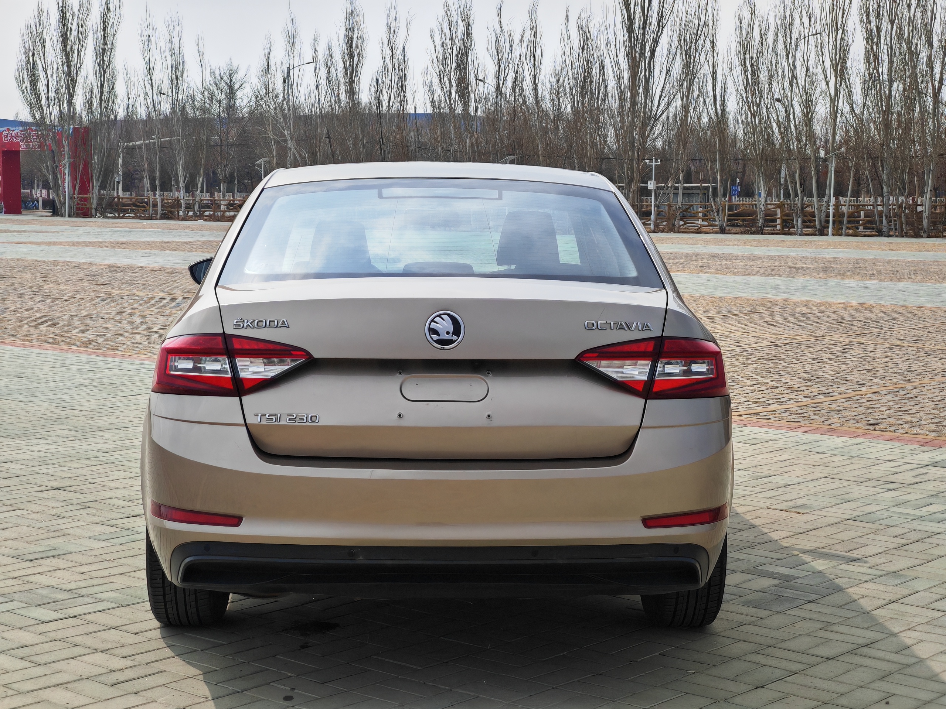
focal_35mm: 62
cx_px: 473
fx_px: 1694
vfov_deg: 23.7
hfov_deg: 31.2
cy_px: 354
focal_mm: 6.38
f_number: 2.4
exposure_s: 1/1300
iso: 50
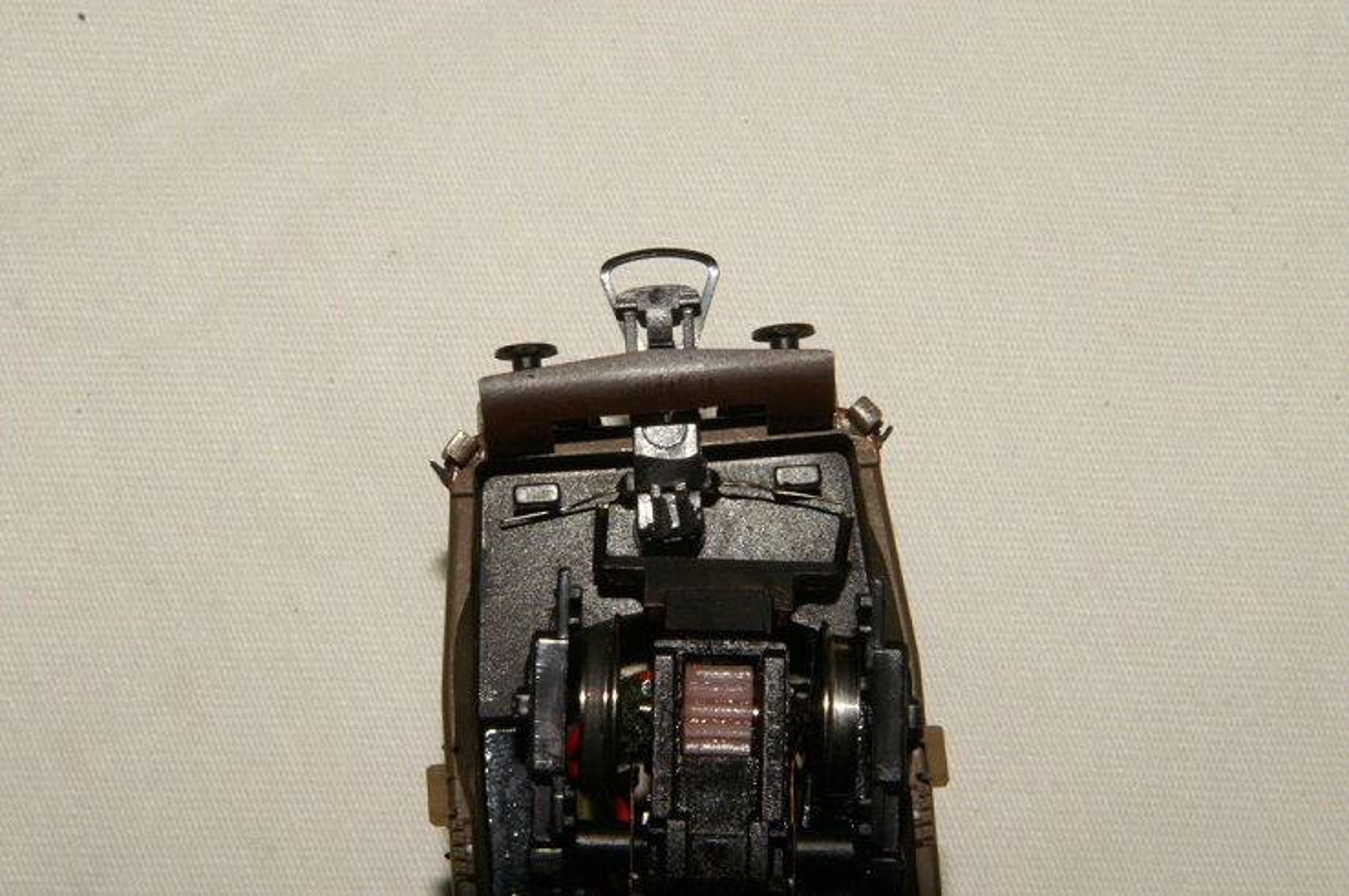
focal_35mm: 112
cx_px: 674
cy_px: 448
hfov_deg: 18.2
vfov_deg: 12.1
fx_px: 4210
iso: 800
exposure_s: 1/125
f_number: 32
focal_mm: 75
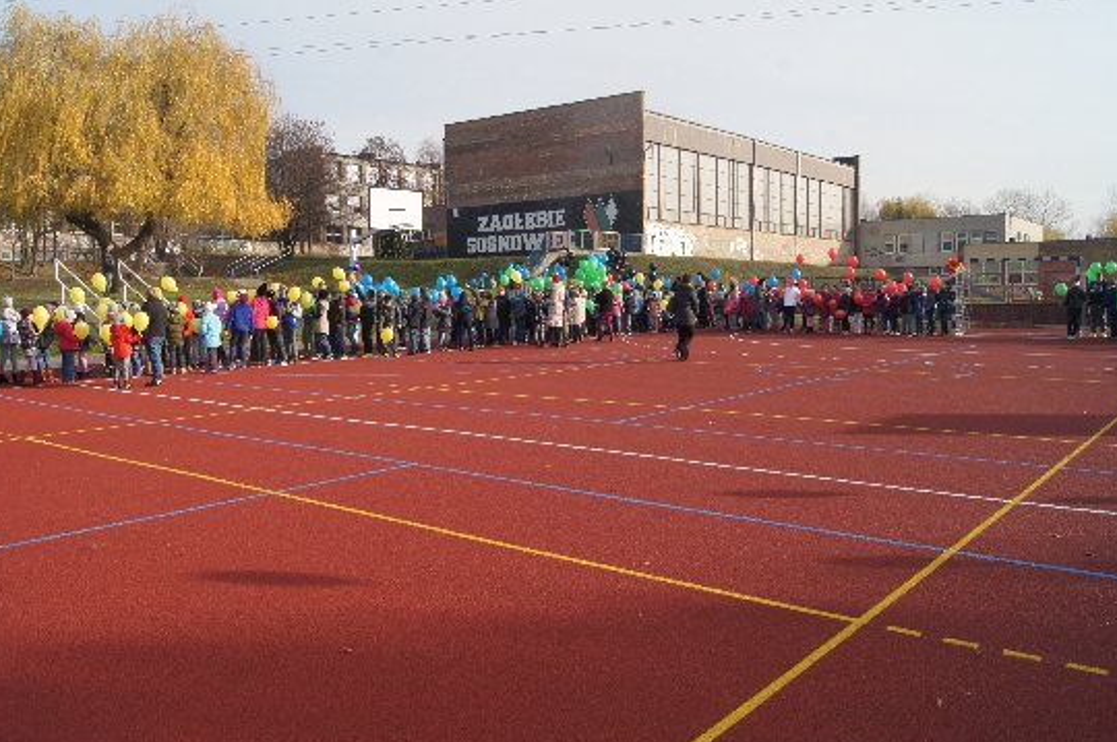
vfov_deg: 43.5
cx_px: 530
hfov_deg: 61.9
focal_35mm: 30
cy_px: 344
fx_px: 930
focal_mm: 18
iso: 200
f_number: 13
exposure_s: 1/160
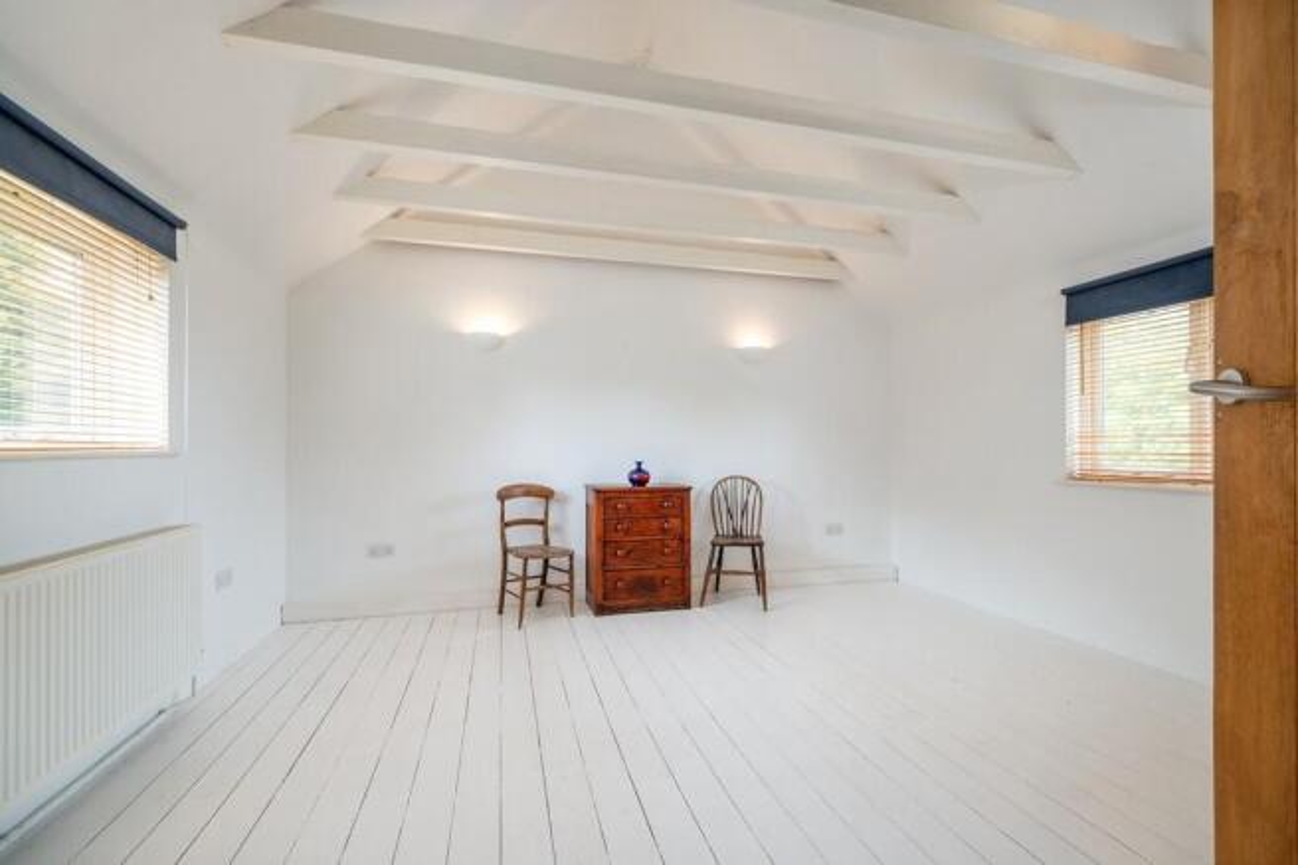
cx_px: 649
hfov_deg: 100.4
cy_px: 432
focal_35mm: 15
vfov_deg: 77.3
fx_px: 541
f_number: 7.1
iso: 160
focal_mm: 10.3
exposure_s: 1/13
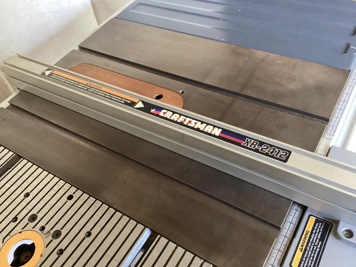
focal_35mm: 31
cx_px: 178
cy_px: 134
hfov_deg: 58.3
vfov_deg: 45.4
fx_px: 319
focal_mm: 3.3
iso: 320
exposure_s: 1/60
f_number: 2.4
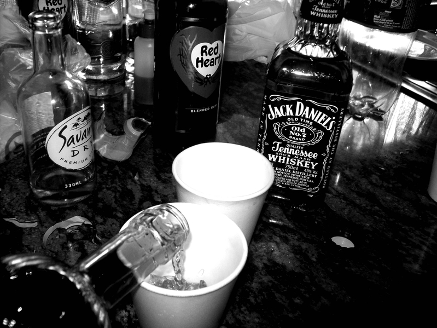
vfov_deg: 39.6
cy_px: 164
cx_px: 218
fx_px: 454
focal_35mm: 36
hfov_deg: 51.4
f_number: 2.7
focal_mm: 6
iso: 80
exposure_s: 1/64
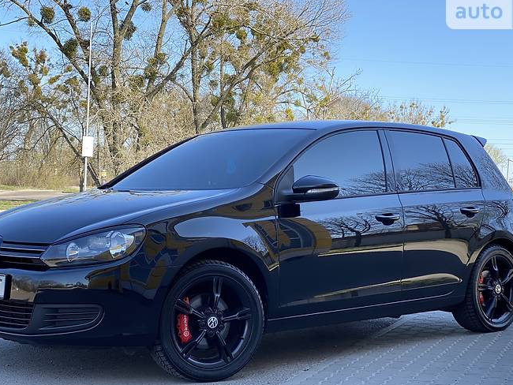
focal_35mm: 64
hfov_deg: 30.3
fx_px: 949
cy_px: 222
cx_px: 256
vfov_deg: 22.9
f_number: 2
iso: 20
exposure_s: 1/194
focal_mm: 6
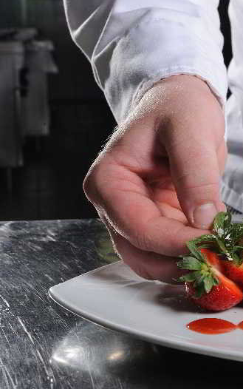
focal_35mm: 96
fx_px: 1017
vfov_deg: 21.6
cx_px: 284
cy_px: 195
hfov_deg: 13.3
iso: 320
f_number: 20
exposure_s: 1/100
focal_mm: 62
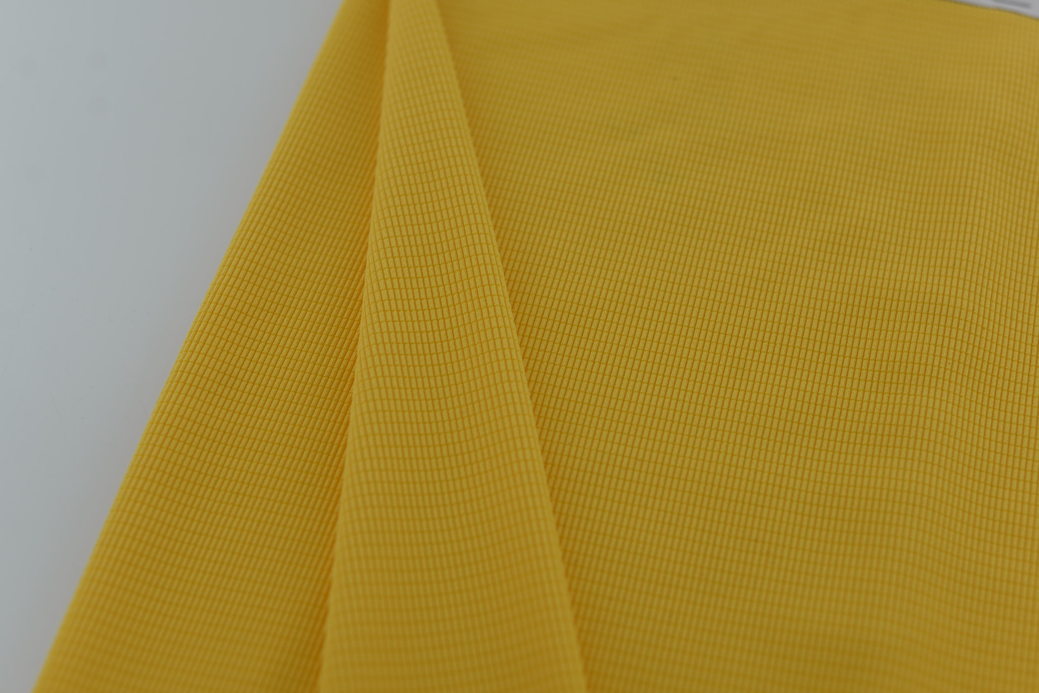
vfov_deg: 25.5
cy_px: 340
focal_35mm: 53
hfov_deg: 37.5
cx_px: 503
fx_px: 1530
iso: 100
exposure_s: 1/320
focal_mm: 50
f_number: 3.5
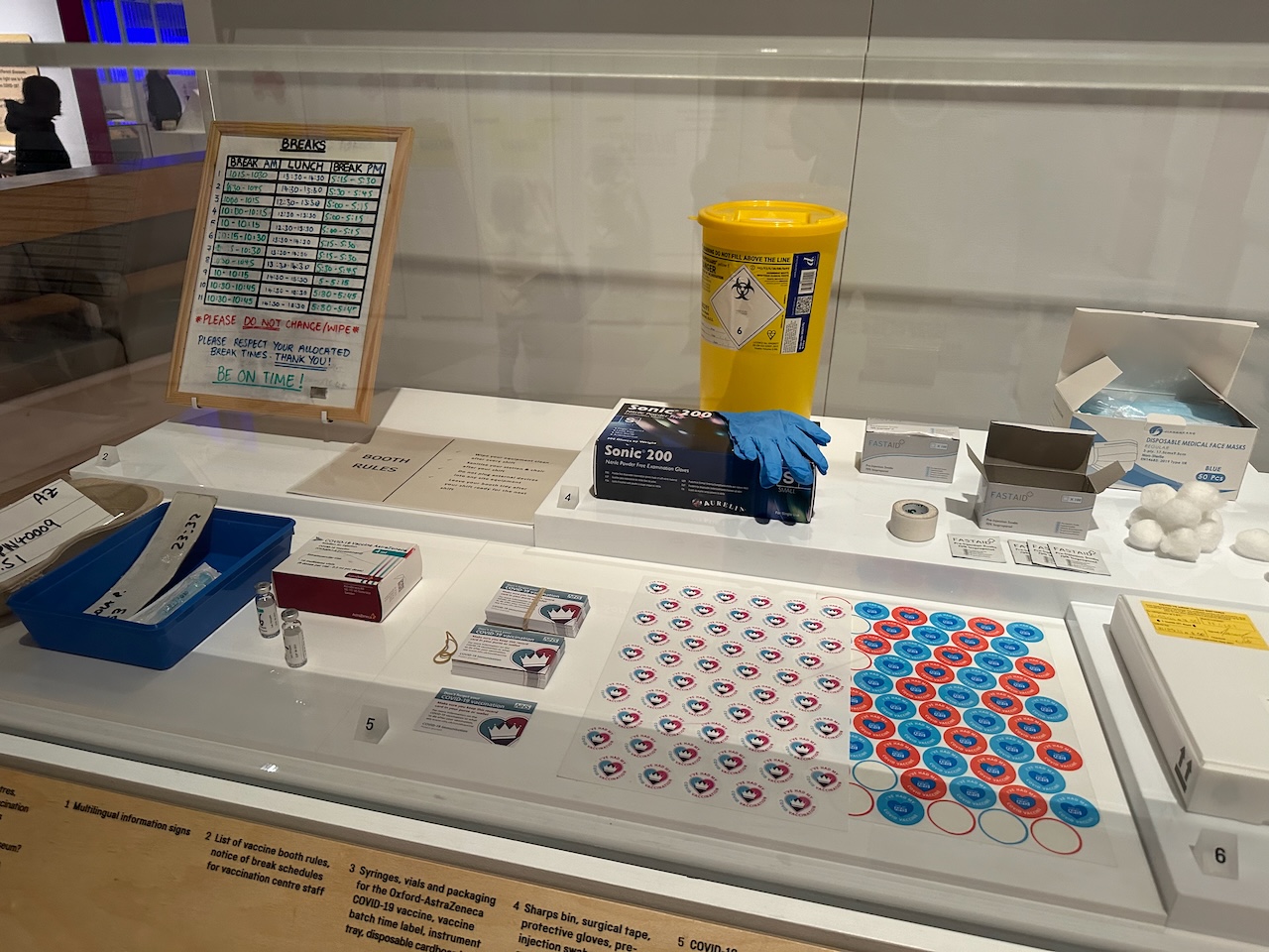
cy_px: 476
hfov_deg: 71.6
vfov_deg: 56.8
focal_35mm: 24
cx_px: 634
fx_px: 880
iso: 400
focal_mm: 6.86
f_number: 1.78
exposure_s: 1/50
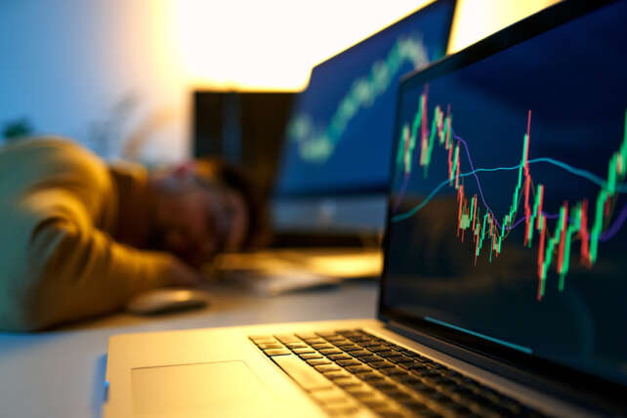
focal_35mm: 35
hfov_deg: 54.4
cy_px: 209
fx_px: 610
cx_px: 314
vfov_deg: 37.9
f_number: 1.8
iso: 800
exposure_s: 1/80
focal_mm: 35
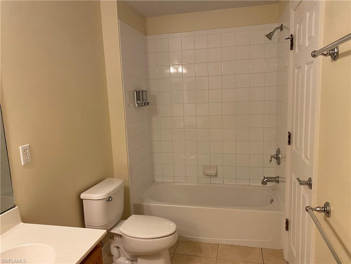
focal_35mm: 26
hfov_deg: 67.3
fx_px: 264
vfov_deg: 53.1
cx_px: 176
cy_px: 132
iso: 160
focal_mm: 4.25
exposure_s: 1/60
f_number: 1.8
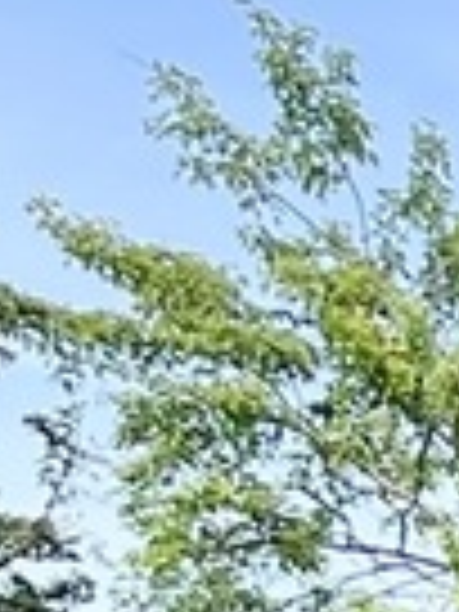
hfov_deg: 4.8
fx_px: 4880
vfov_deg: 6.4
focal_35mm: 276
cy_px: 2056
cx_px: 1976
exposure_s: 1/1280
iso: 50
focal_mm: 5.7
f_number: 1.5
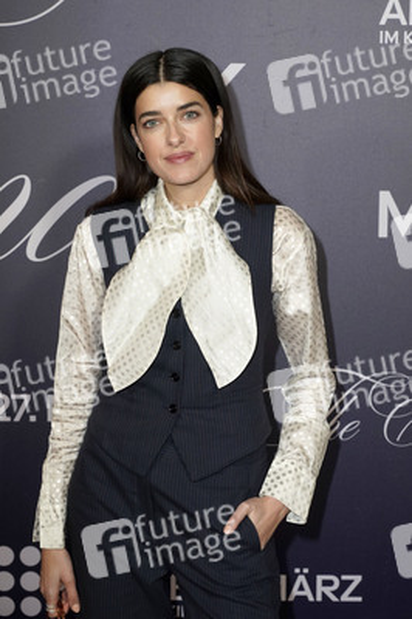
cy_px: 310
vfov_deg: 32.4
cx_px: 206
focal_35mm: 62
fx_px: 1066
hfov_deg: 21.9
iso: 2000
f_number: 5.6
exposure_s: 1/160
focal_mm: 62
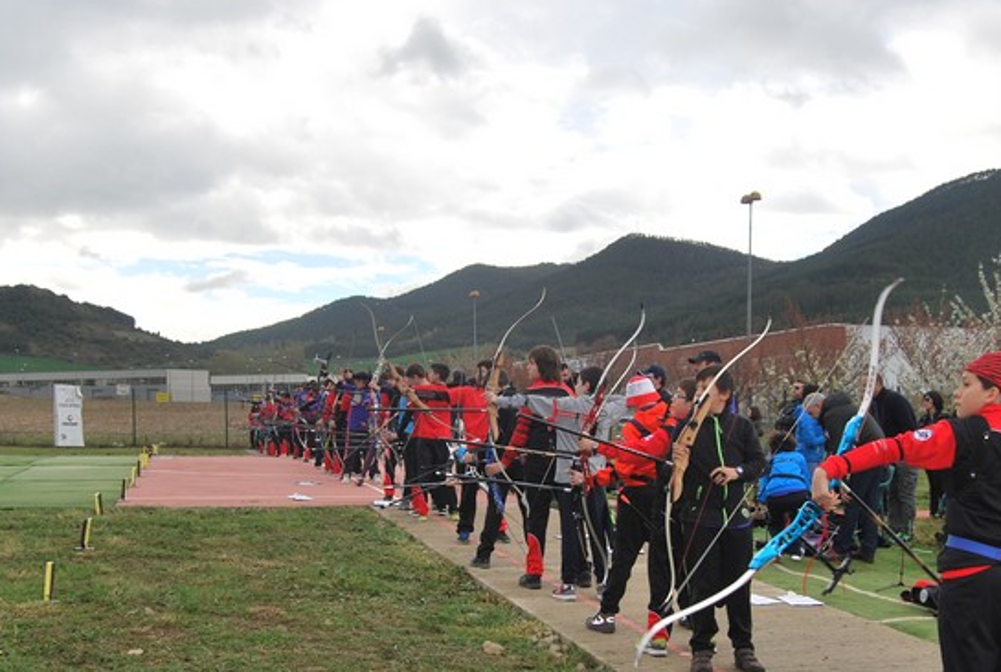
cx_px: 479
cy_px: 467
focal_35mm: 44
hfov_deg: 44.4
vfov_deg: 30.4
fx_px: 1226
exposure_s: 1/200
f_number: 8
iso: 100
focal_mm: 20
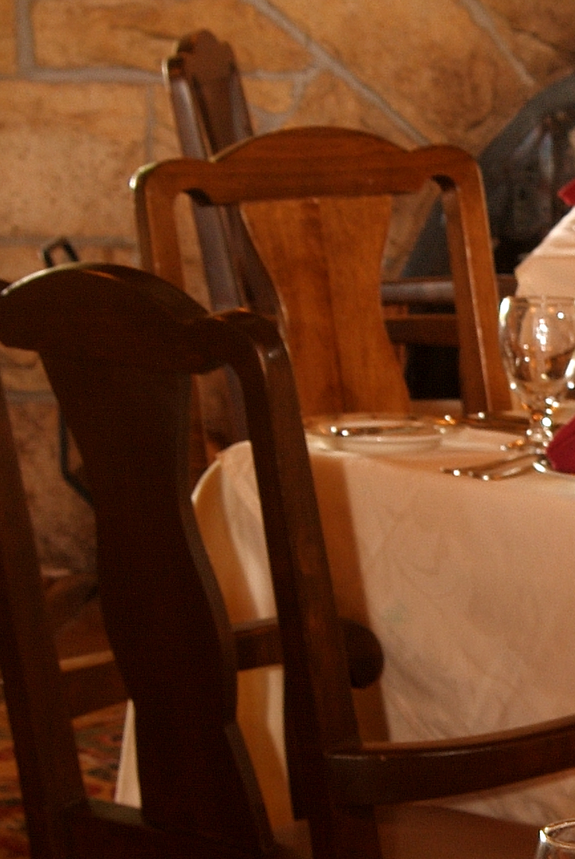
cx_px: 842
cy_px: 301
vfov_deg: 9.5
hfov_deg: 6.3
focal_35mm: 217
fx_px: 5185
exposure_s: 1
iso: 200
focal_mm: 44
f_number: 11
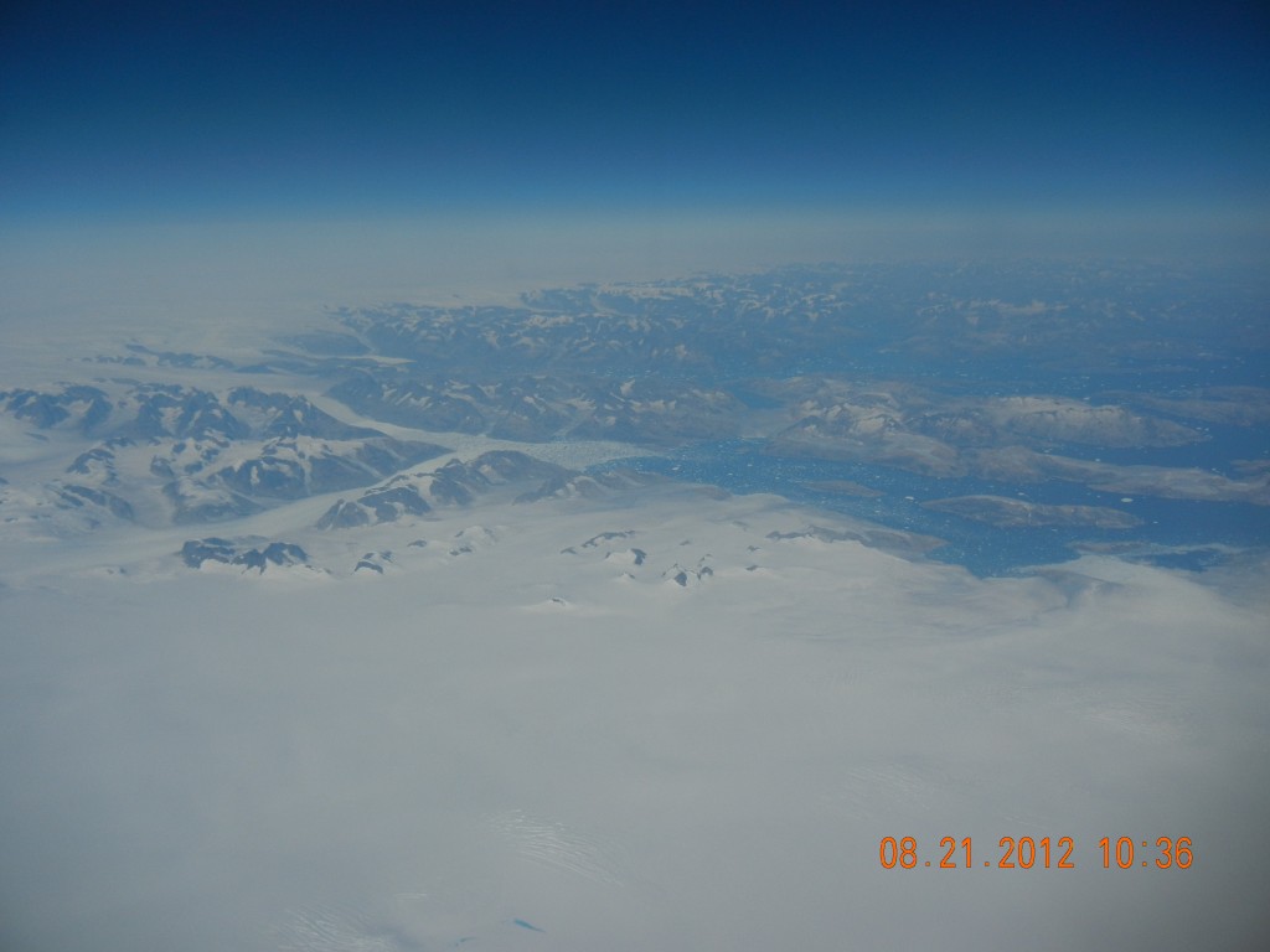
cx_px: 635
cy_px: 476
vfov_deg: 46.8
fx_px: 1101
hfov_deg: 60.0
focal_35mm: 30
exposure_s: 1/1319
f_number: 7
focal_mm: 5.4
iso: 160
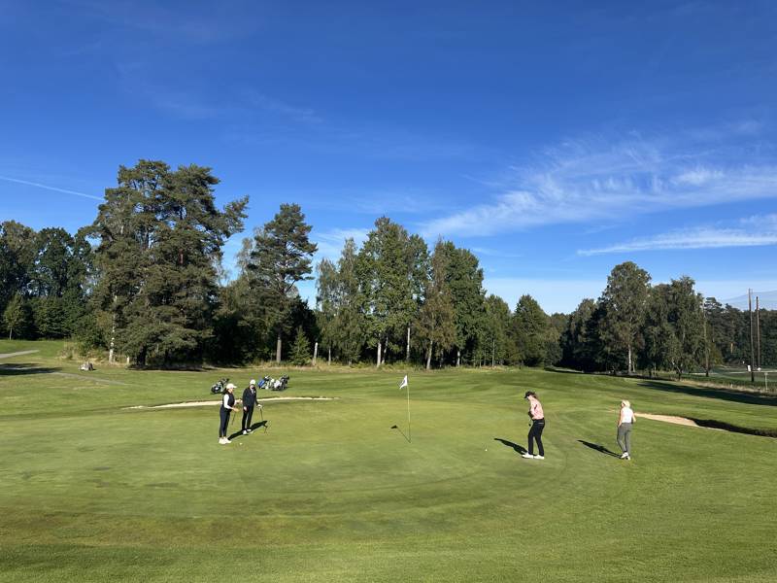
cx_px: 388
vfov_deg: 56.8
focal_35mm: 24
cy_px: 292
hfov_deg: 71.6
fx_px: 539
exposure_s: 1/4348
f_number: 1.78
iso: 80
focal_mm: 6.86
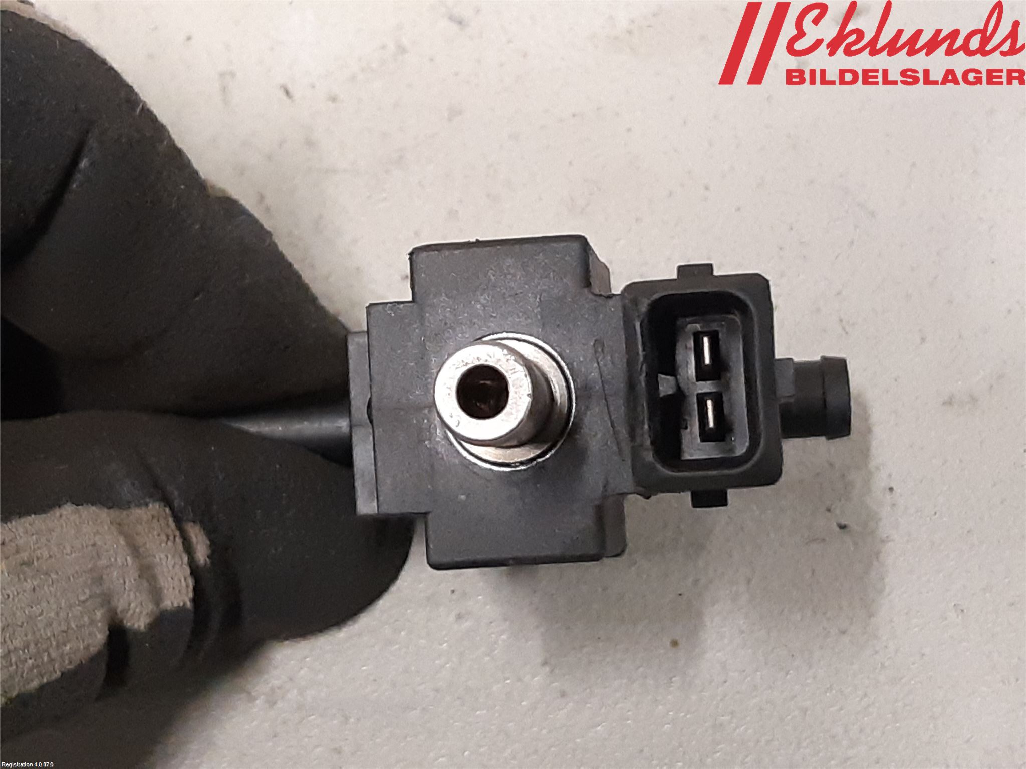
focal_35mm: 26
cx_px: 513
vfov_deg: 53.1
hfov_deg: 67.3
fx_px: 771
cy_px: 384
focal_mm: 3.93
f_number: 1.7
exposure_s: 1/50
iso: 320
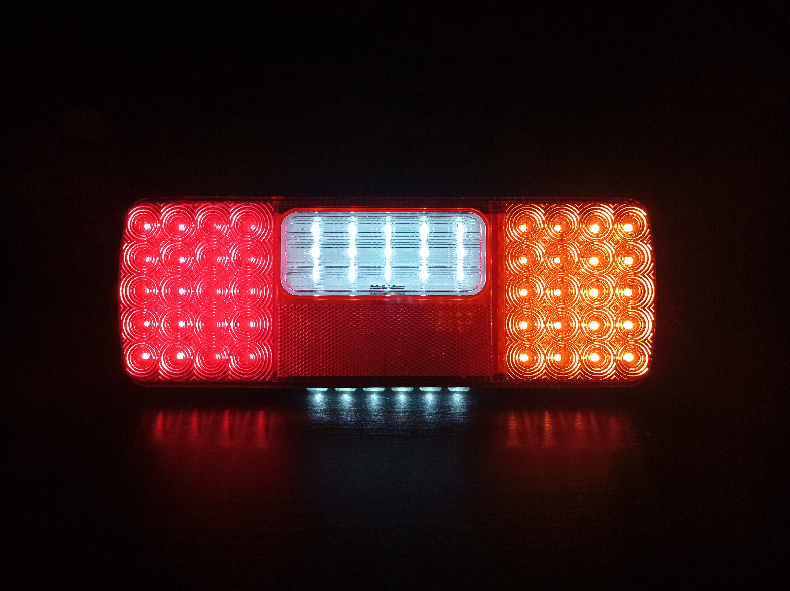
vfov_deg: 49.7
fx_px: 638
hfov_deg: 63.5
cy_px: 296
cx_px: 395
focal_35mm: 28
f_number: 1.79
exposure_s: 1/1230
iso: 101
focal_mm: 4.7
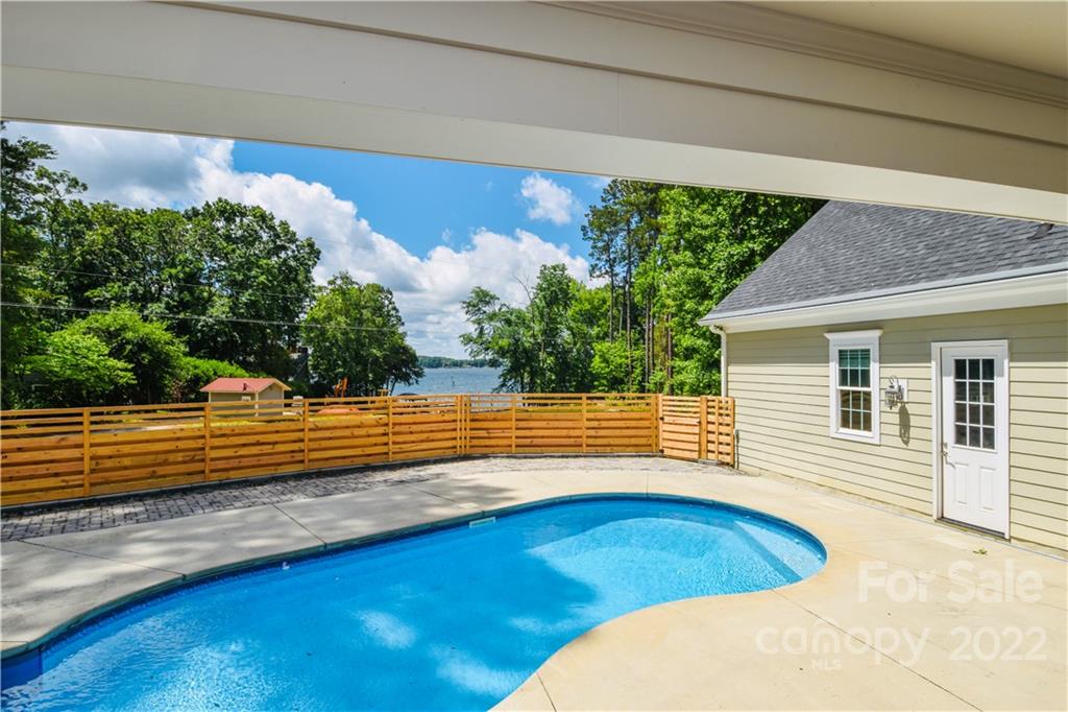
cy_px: 356
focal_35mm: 18
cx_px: 534
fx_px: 534
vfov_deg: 67.3
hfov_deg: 90.0
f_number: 11
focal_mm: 12
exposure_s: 1/200
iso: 100
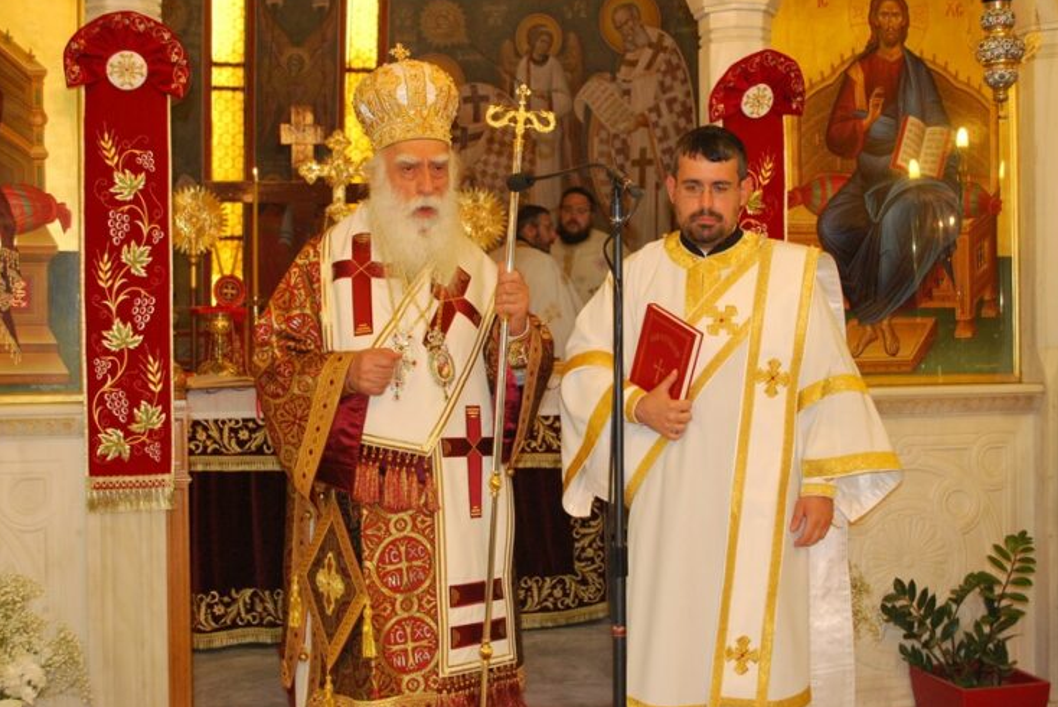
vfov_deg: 31.2
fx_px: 1264
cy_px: 348
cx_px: 528
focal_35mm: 43
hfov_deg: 45.4
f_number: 5
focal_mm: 28
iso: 800
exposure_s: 1/60
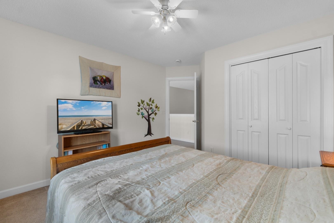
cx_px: 167
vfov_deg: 77.3
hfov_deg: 100.4
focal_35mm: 15
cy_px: 112
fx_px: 139
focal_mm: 10
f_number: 4.5
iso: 100
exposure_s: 1/15
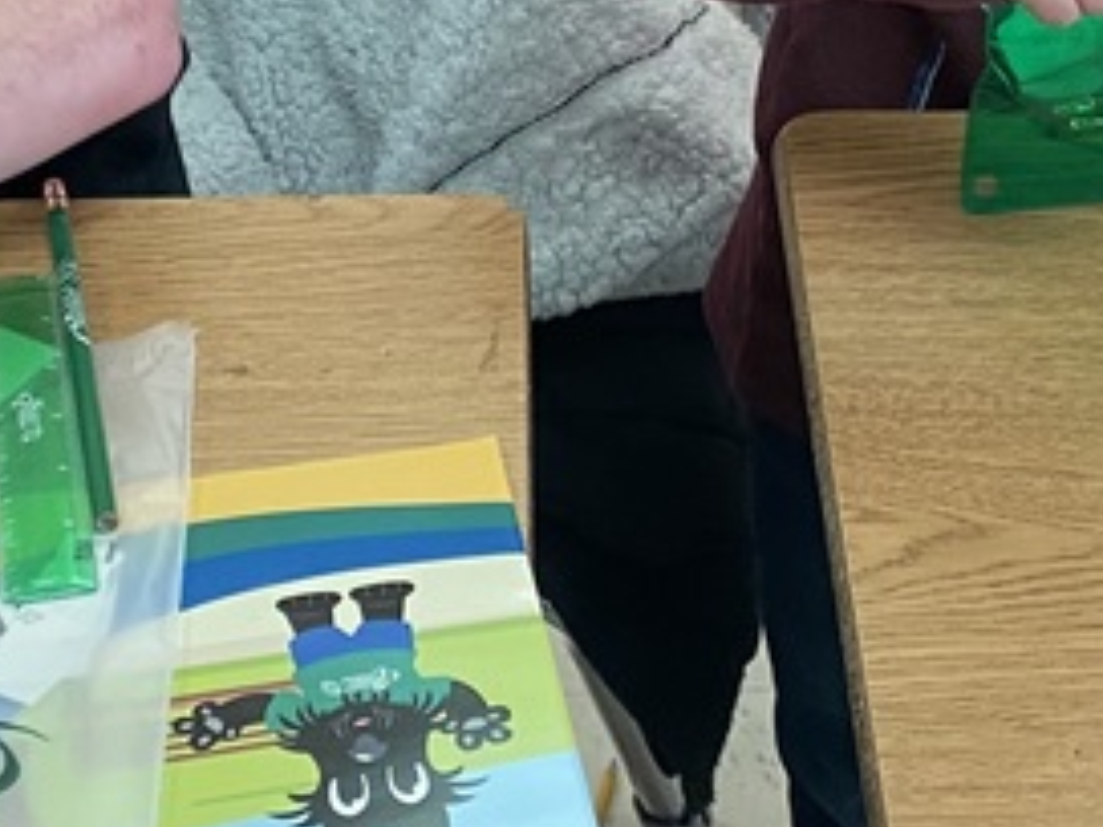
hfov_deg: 20.0
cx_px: 507
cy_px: 16
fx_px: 3123
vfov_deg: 14.9
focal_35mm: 98
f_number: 1.8
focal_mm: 4.25
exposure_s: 1/60
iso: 160
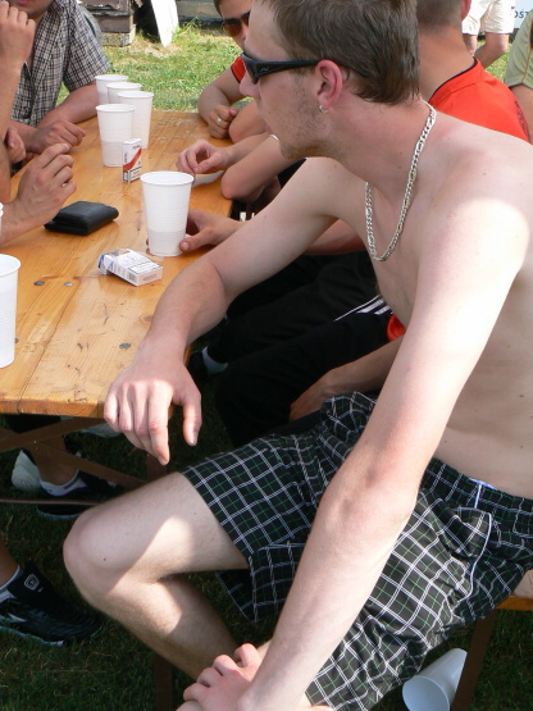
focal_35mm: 48
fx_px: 986
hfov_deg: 30.2
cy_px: 307
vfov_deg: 39.6
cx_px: 299
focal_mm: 6
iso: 80
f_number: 5.6
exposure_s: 1/320
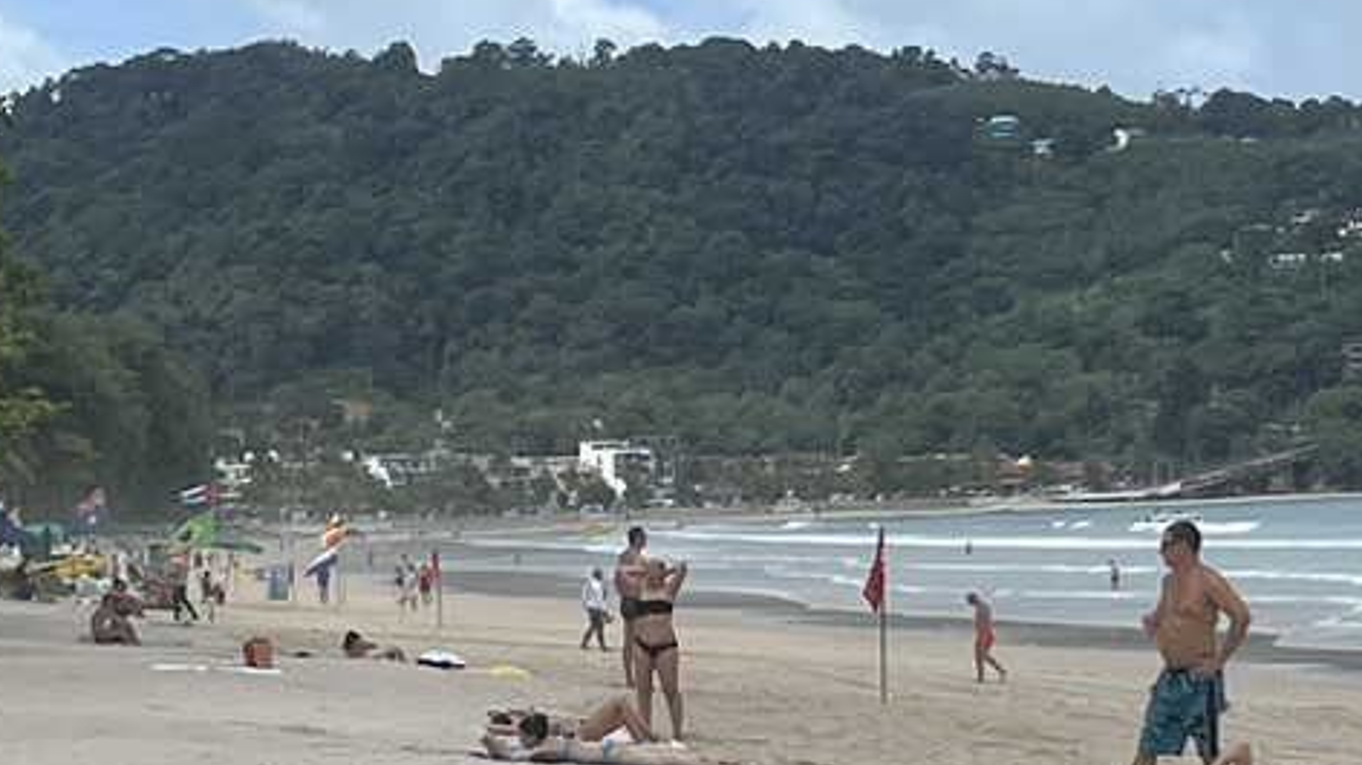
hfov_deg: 17.4
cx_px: 649
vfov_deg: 9.8
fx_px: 4440
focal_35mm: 123
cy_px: 416
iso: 50
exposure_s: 1/6173
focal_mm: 5.1
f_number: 1.6
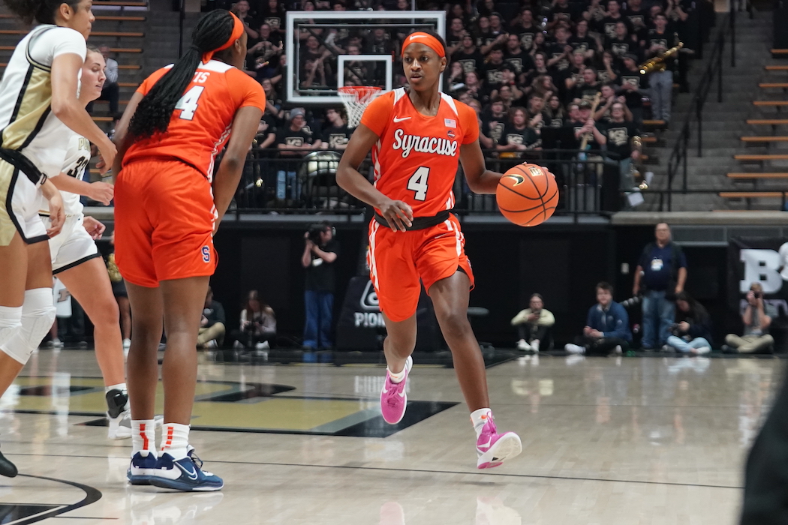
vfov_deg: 12.3
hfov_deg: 18.4
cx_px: 394
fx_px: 2429
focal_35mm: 111
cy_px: 262
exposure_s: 1/1250
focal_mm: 74
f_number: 3.5
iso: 5000
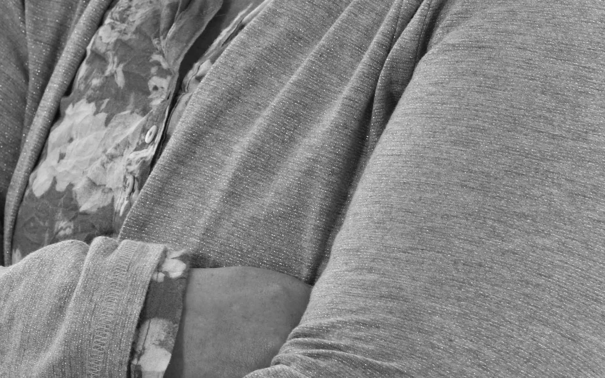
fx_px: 11691
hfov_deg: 3.0
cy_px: -170
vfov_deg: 1.9
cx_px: 33
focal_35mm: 709
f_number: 8
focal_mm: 185
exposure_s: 1/200
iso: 250
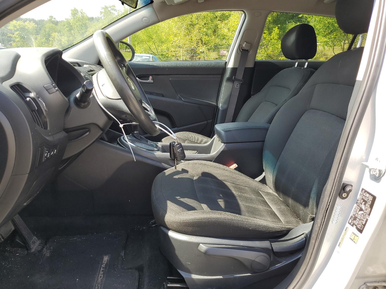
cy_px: 144
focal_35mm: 26
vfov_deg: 53.1
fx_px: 290
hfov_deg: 67.3
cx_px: 193
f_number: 1.5
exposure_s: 1/385
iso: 50
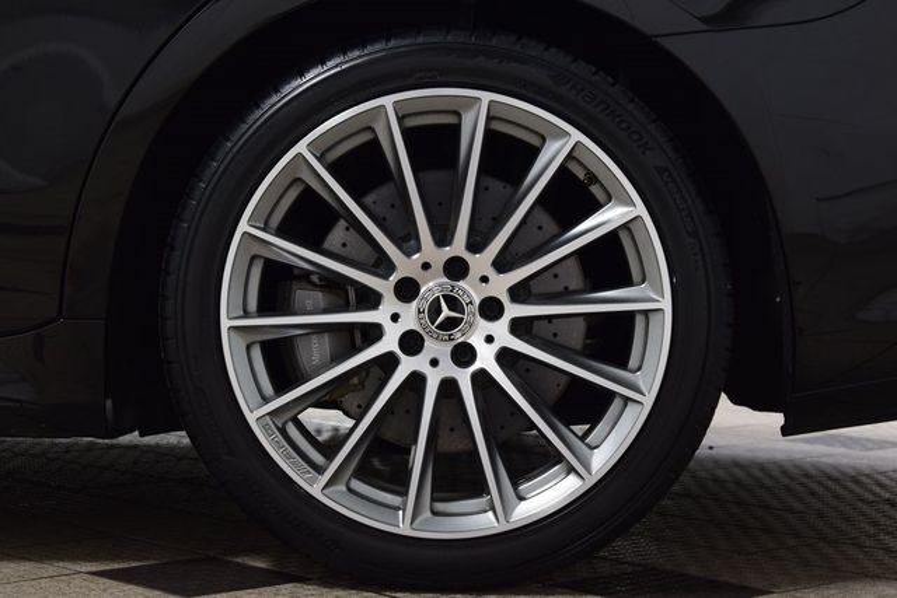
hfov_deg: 24.6
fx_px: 2056
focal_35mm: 82
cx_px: 448
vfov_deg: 16.6
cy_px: 299
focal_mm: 55
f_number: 6.3
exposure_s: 1/15
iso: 560
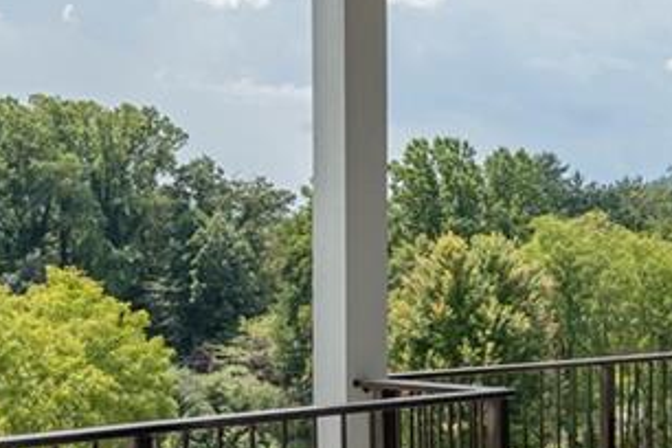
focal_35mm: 67
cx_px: 681
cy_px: 280
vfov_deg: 20.3
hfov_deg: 28.2
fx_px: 1251
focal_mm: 20
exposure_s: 1/800
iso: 320
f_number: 7.1
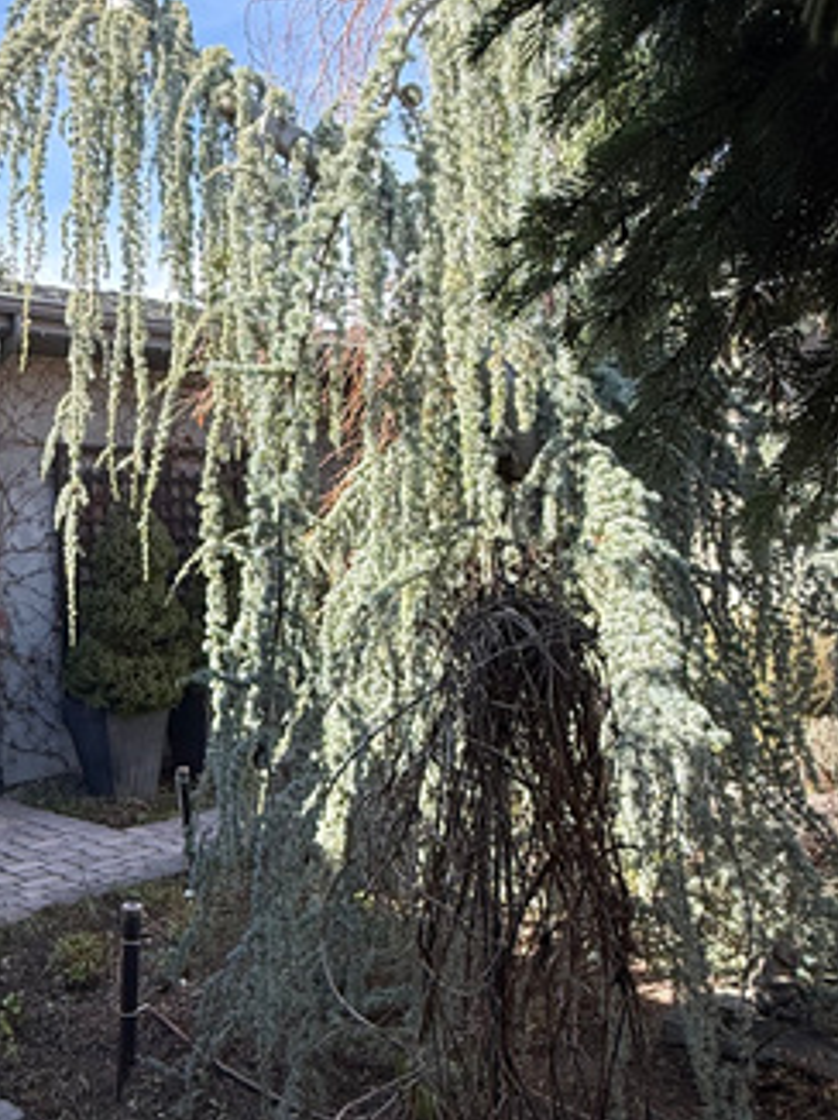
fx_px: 1067
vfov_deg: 55.2
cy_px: 629
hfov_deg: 41.6
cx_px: 210
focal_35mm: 33
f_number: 2.2
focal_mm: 2.22
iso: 64
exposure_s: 1/502
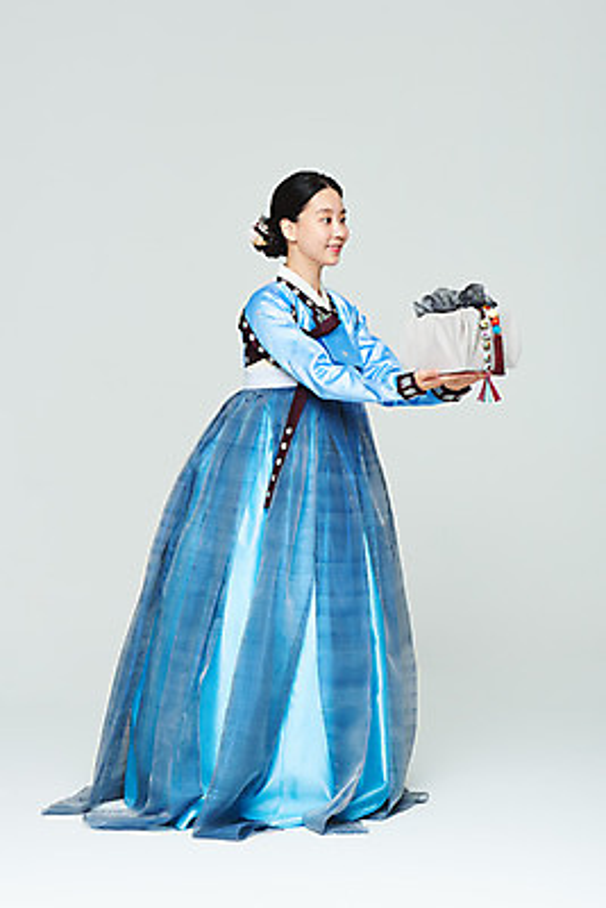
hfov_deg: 15.9
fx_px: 2169
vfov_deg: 23.6
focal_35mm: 86
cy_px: 454
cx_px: 303
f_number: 11
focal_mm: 86
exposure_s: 1/125
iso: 100
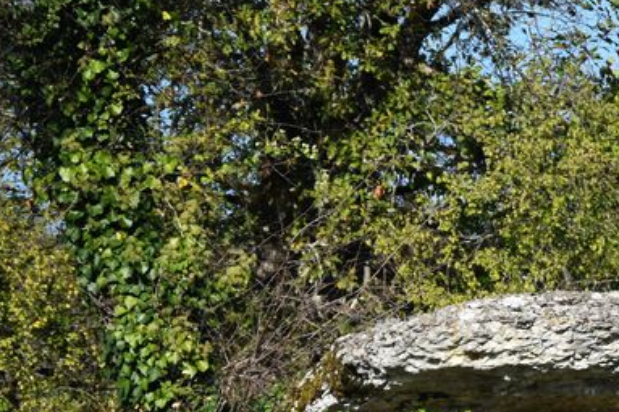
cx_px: 777
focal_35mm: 555
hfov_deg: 3.7
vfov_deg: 2.5
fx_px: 9545
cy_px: 418
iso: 320
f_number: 5.6
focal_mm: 135
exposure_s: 1/2000
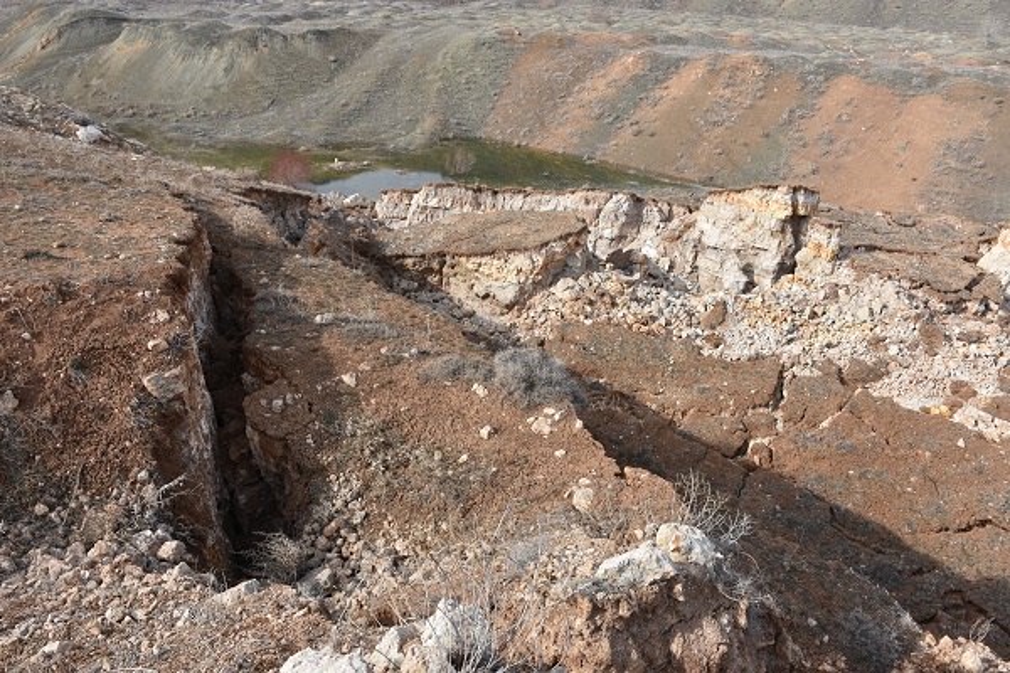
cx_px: 505
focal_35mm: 27
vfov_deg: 47.9
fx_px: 757
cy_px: 336
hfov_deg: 67.4
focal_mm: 18
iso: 250
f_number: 8
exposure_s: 1/500
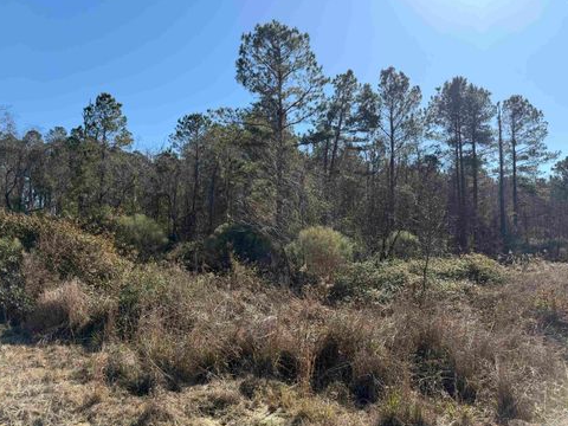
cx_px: 283
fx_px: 410
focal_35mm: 25
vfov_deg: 54.9
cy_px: 210
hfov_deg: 69.4
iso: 80
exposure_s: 1/3145
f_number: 1.78
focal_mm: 6.76
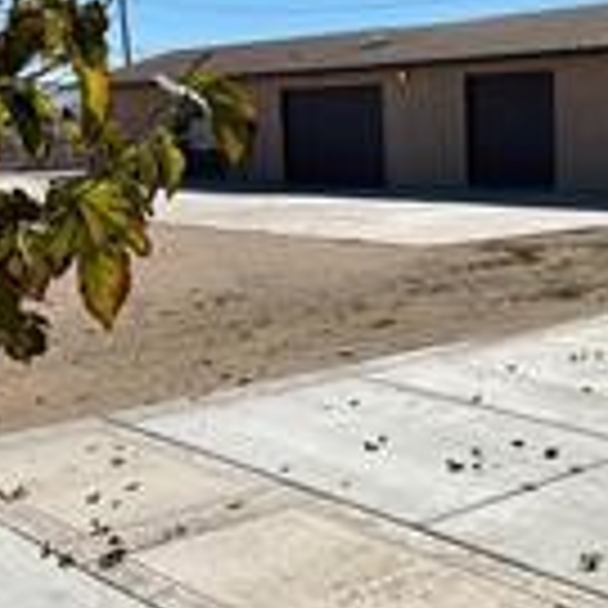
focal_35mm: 58
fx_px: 1153
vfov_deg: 29.5
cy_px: 288
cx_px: 552
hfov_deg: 28.4
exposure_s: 1/7813
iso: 32
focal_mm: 4.2
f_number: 1.6
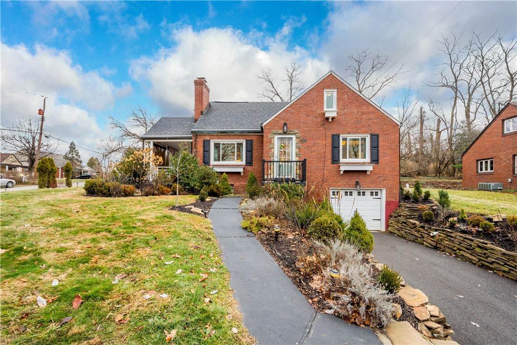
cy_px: 172
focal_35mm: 15
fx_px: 215
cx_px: 258
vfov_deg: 77.3
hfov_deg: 100.4
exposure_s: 1/100
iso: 250
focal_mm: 10
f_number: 6.3
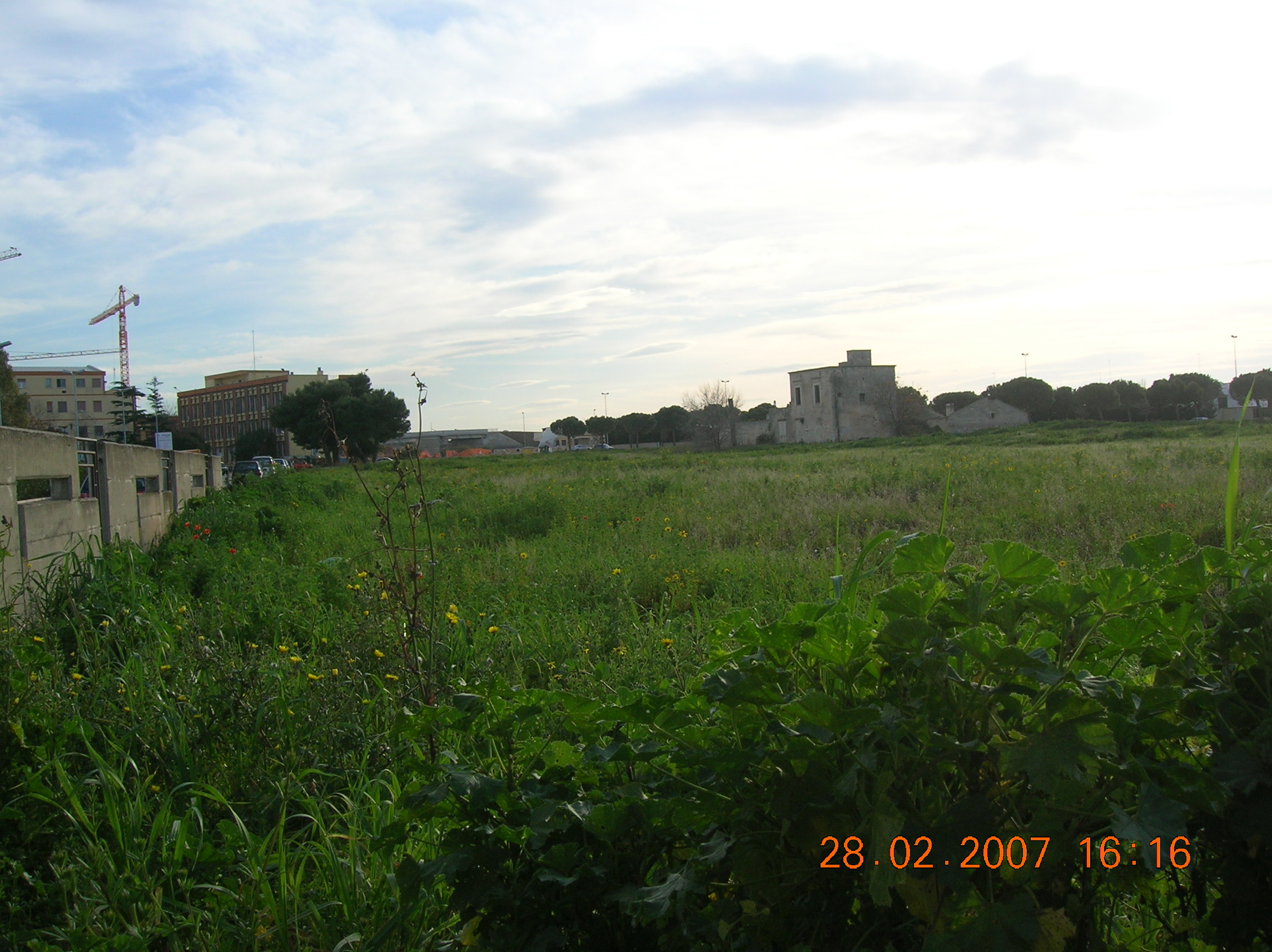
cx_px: 636
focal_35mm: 34
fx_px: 1248
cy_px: 476
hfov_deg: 54.0
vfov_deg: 41.7
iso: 50
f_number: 4.9
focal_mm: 5.7
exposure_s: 1/300
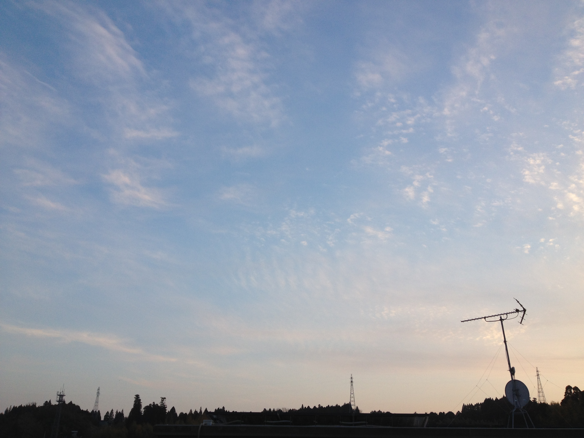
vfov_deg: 40.7
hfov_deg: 52.6
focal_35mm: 35
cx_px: 292
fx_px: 590
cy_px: 219
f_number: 2.4
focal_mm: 4.28
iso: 64
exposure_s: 1/314
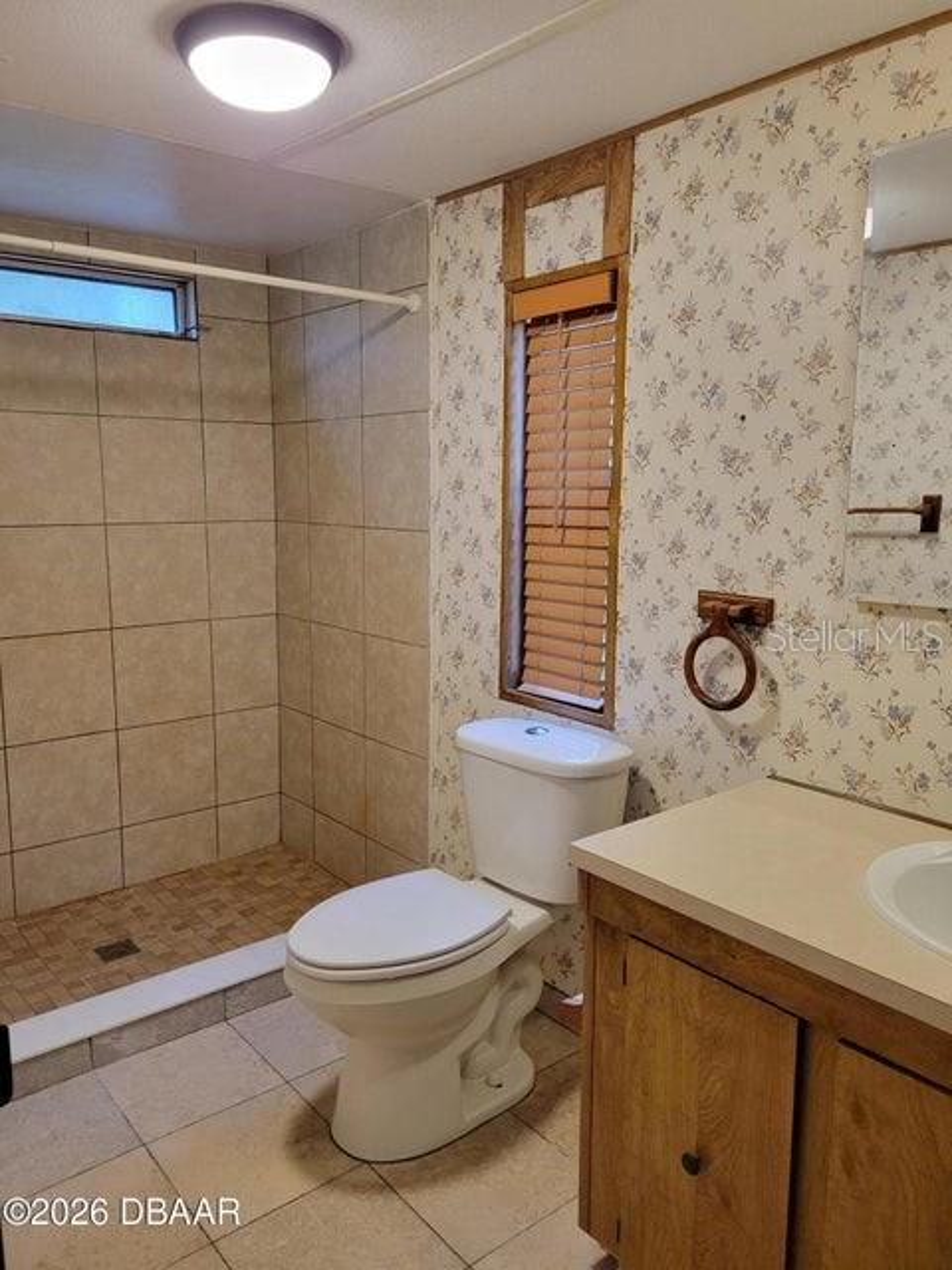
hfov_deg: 53.1
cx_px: 476
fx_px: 953
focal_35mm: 26
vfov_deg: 67.3
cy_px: 635
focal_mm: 5.4
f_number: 1.8
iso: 320
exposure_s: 1/120
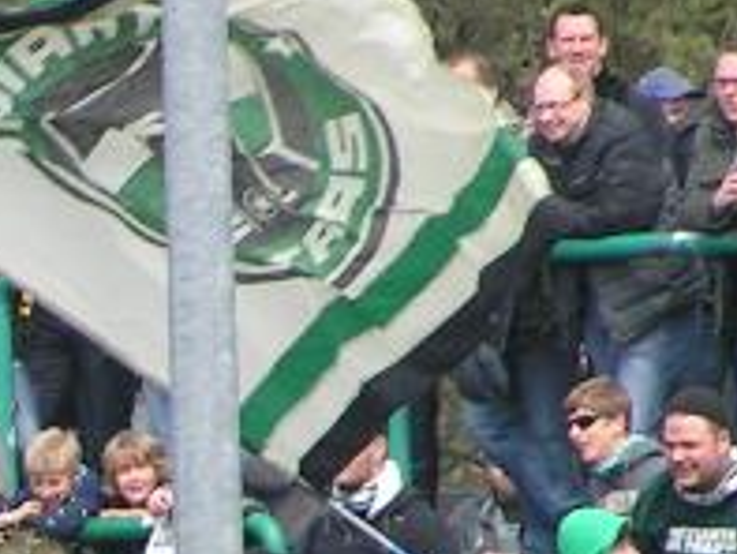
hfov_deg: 1.6
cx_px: -269
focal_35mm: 1208
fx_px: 25735
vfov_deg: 1.2
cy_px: 561
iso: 50
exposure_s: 1/400
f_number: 4.5
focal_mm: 45.4
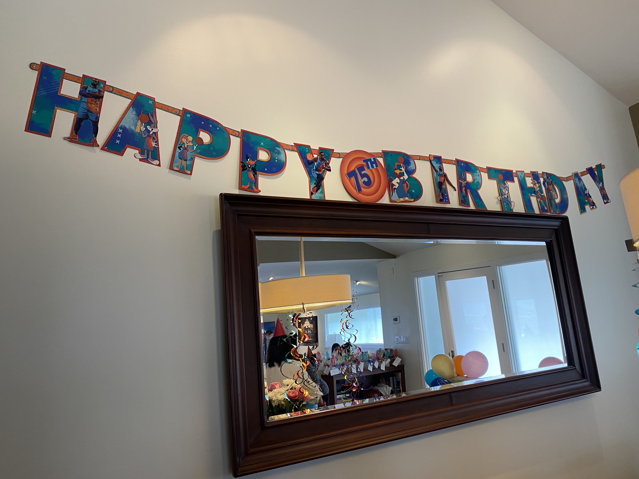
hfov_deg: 67.3
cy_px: 240
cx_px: 320
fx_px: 480
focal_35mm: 26
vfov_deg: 53.1
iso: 125
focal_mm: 4.25
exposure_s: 1/60
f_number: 1.8
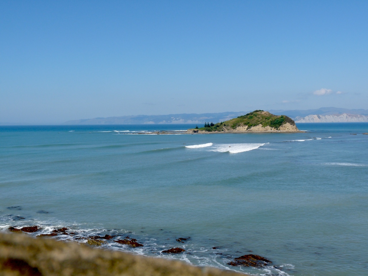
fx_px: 521
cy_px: 138
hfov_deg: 38.9
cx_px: 184
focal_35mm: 49
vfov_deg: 29.7
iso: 100
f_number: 7.1
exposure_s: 1/400
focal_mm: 8.7
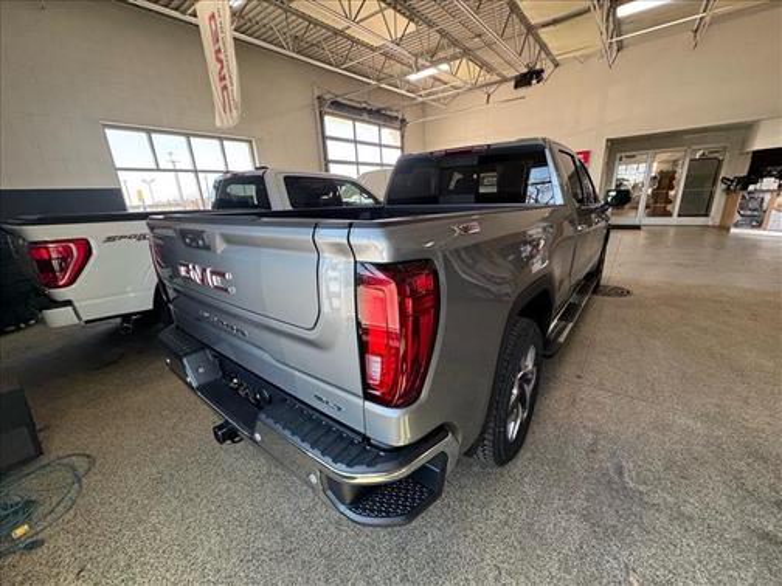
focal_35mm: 14
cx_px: 391
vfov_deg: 85.7
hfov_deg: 102.1
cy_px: 293
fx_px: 316
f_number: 2.2
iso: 80
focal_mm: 2.22
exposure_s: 1/99
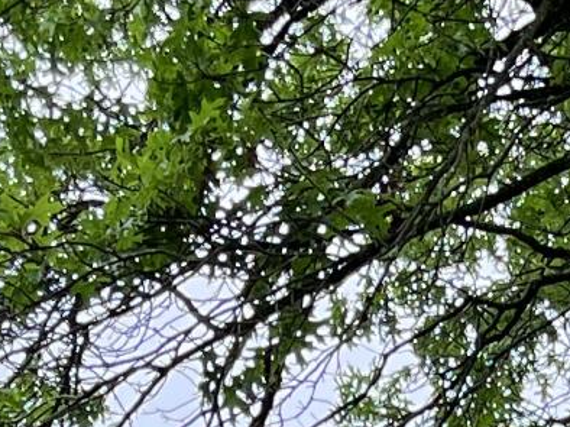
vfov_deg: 6.7
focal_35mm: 198
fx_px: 3258
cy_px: 1327
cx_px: 875
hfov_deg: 9.7
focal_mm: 5.1
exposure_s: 1/539
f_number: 1.6
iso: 50
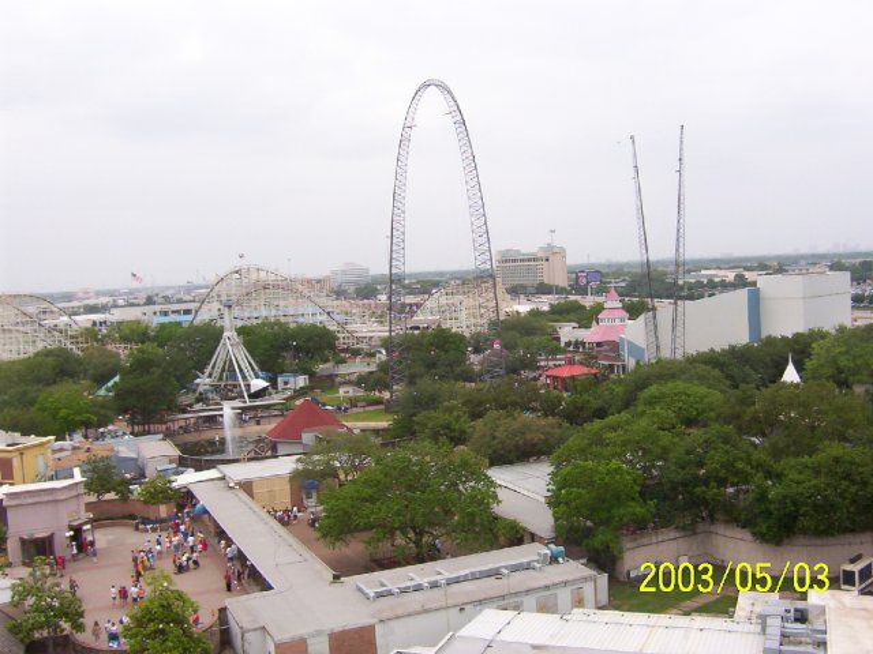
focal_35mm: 36
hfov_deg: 51.4
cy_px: 327
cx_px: 436
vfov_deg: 39.7
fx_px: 908
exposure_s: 1/533
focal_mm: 5.54
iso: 100
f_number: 5.24
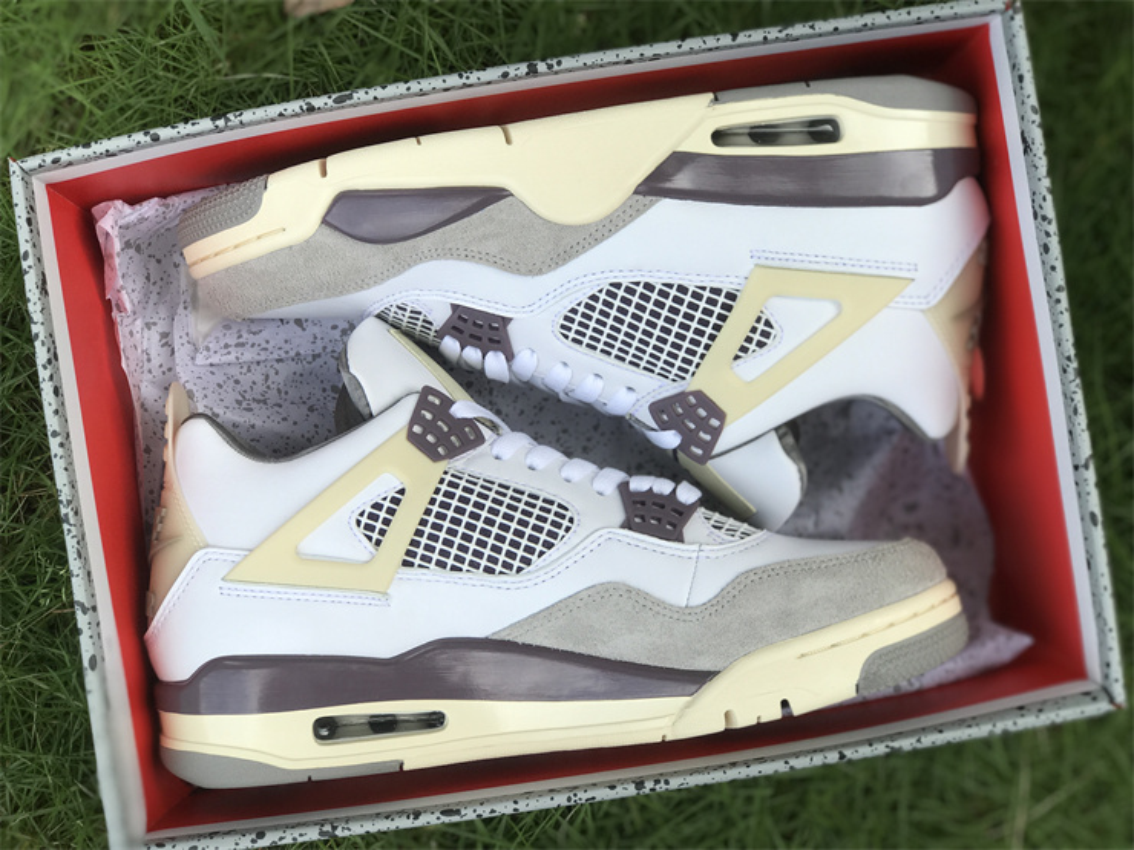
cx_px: 567
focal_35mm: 57
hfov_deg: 33.8
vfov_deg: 25.7
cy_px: 425
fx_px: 1867
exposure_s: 1/276
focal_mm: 6.6
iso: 20
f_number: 2.8
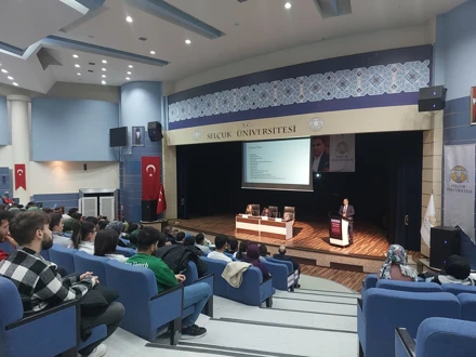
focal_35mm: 23
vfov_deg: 58.9
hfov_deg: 73.9
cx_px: 238
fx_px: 316
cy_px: 178
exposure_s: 1/50
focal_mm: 5.06
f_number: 1.8
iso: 500
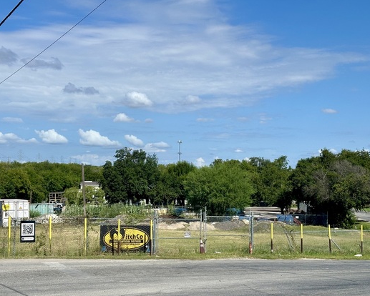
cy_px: 169
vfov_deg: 26.2
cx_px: 168
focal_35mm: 58
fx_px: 635
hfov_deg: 32.4
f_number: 1.78
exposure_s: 1/6623
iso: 64
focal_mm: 6.86
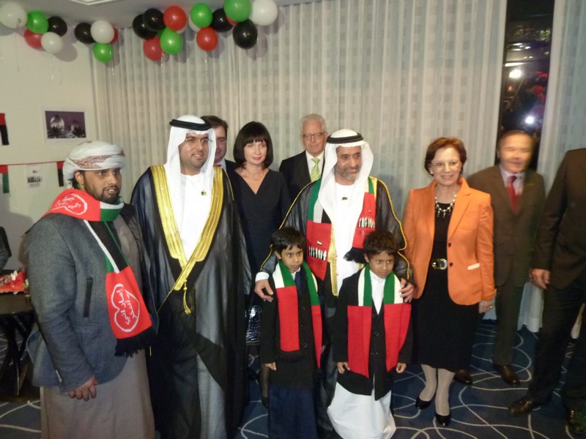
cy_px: 220
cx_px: 293
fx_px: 423
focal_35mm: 25
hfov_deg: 69.4
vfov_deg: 54.9
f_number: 3.3
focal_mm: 4.1
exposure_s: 1/8
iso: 400
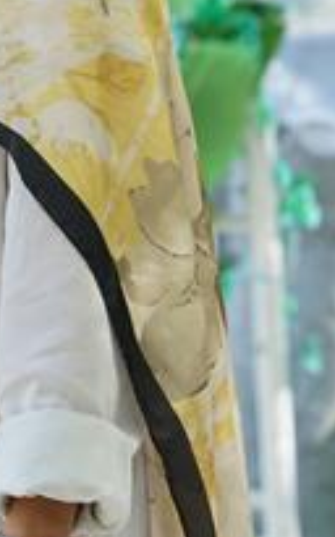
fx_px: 3888
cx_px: -50
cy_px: 97
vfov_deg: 7.9
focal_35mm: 266
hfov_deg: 4.9
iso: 500
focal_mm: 115
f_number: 5.6
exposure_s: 1/125
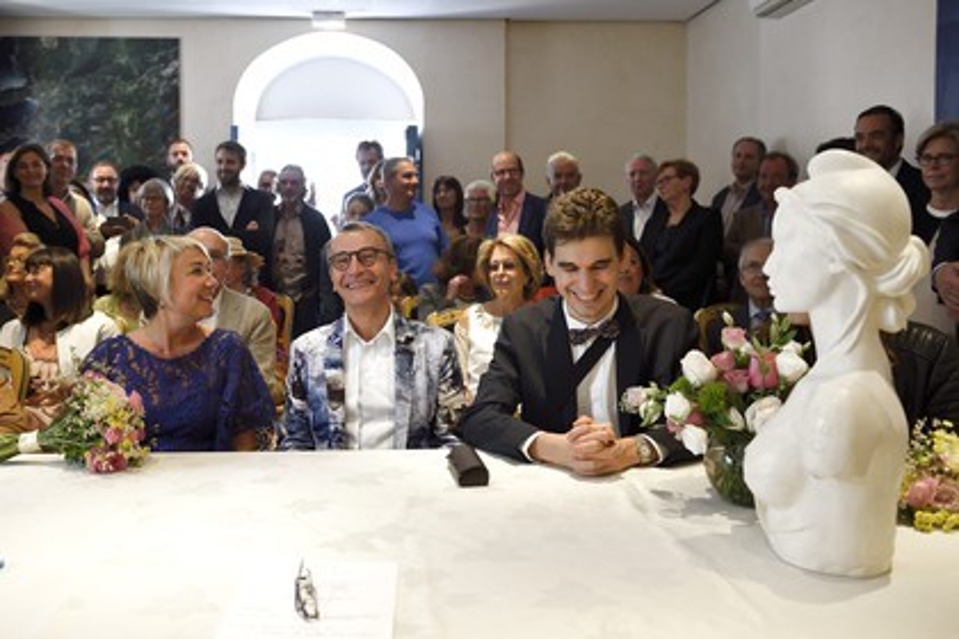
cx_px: 480
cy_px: 320
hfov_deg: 58.7
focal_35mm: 32
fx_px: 852
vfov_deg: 41.1
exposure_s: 1/80
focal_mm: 32
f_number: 4
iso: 1600
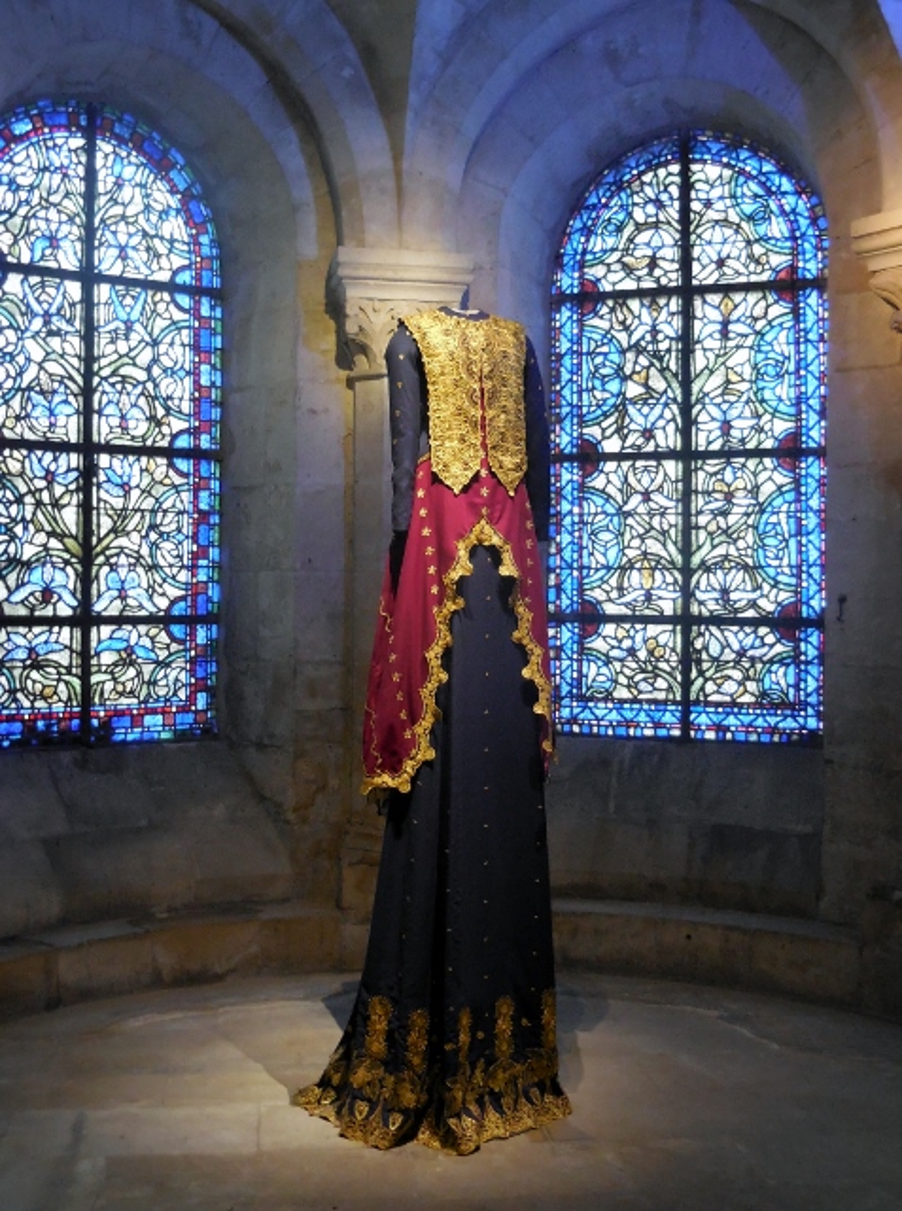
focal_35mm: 45
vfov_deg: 42.2
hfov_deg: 32.1
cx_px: 451
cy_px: 606
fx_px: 1570
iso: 640
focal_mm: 8.1
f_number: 4.2
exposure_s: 1/8
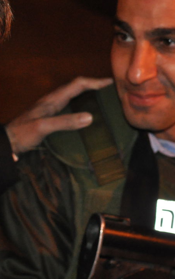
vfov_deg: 14.7
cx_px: 51
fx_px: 1082
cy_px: 127
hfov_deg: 9.2
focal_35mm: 142
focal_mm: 48
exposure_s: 1/60
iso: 2000
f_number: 5
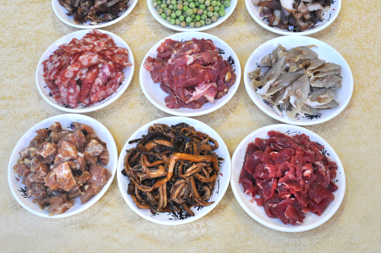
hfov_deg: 43.9
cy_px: 93
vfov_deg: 29.9
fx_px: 472
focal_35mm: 45
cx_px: 172
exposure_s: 1/10
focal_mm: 23
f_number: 7.1
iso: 200
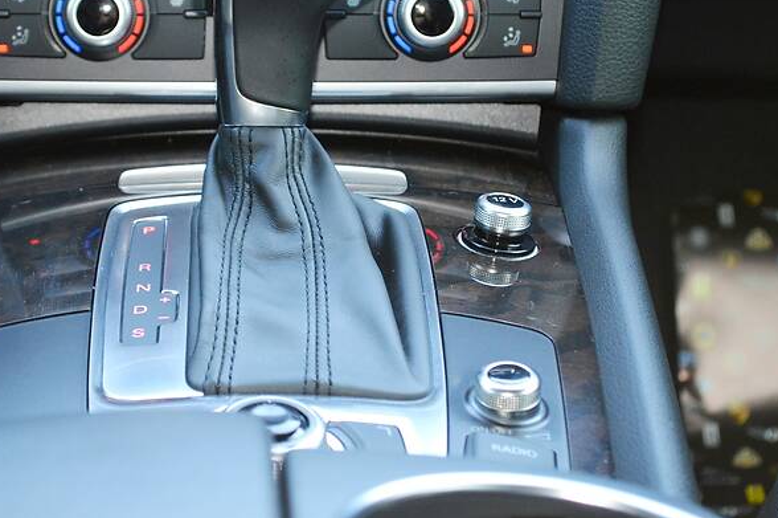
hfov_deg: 20.8
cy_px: 176
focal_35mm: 98
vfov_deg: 13.9
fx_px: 2116
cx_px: 278
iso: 900
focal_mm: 48
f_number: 5.6
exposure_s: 1/60
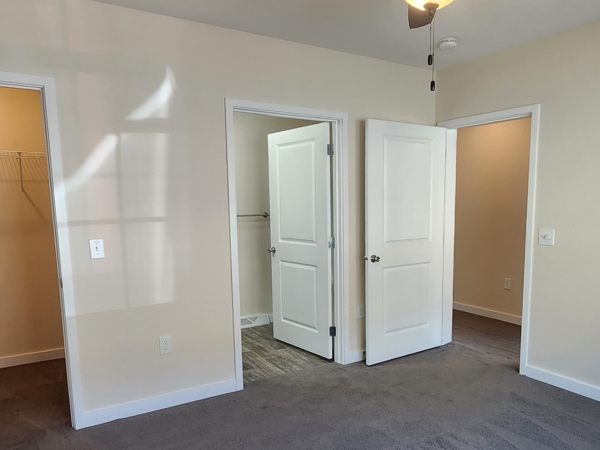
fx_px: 433
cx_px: 340
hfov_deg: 69.1
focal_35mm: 25
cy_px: 263
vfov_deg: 54.6
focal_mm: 2.2
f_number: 2.2
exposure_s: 1/60
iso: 250
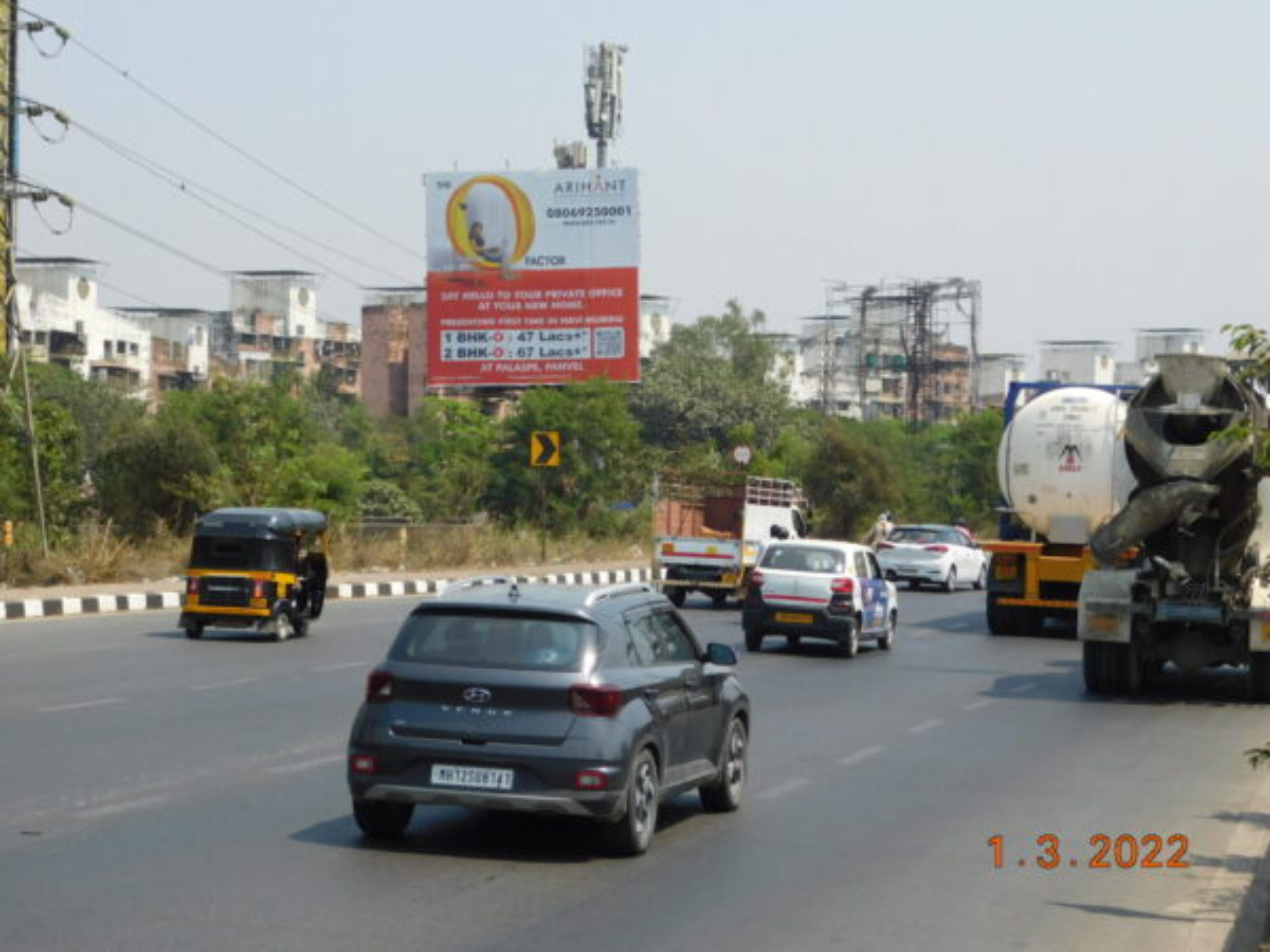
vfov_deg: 20.7
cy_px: 476
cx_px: 635
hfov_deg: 27.4
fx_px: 2605
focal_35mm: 71
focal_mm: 12.6
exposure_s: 1/800
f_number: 4.3
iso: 125
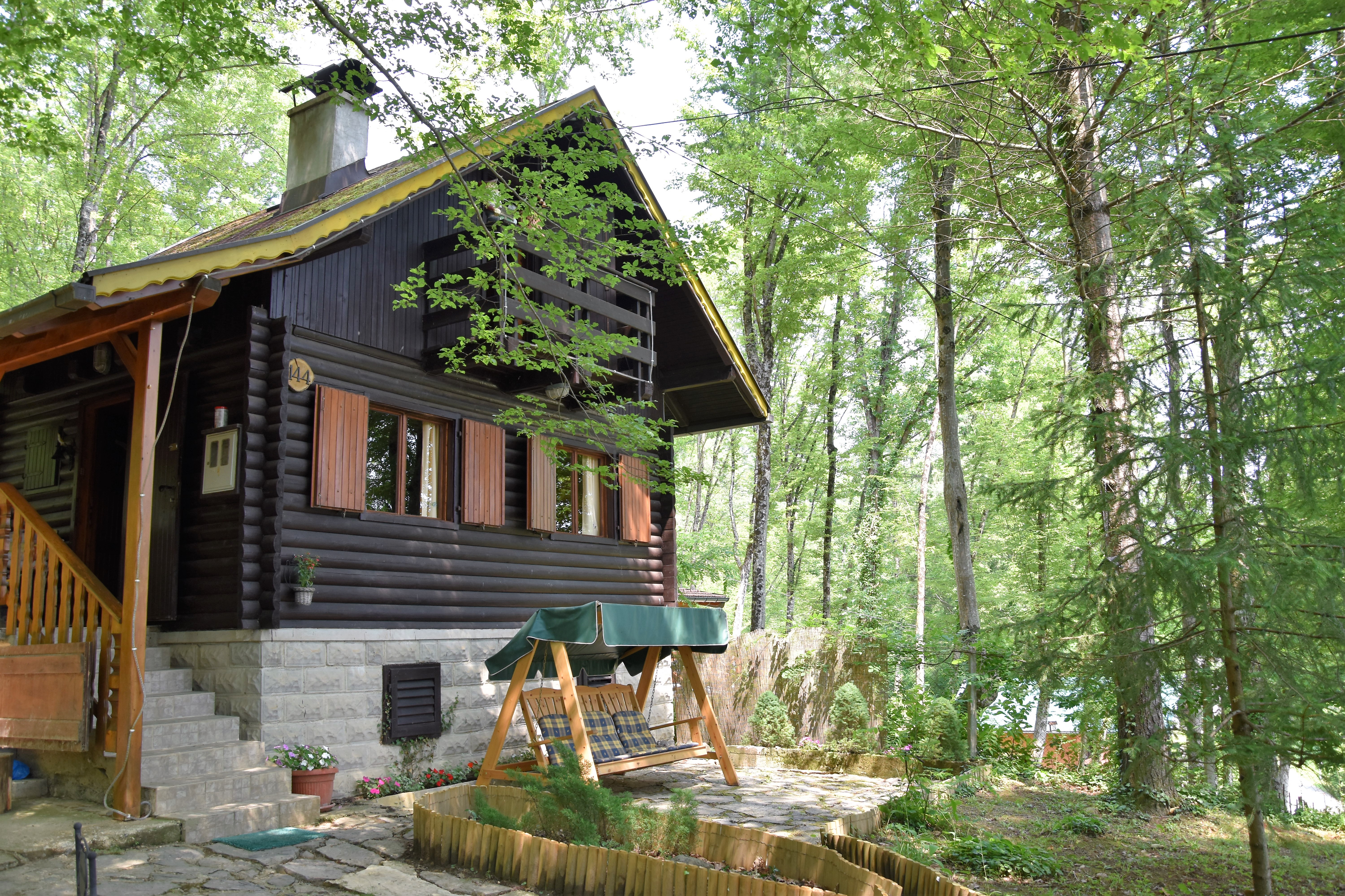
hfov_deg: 37.9
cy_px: 448
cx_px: 672
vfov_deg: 25.8
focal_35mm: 52
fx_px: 1961
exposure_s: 1/160
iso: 400
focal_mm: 35
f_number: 6.3
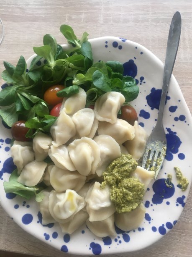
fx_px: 214
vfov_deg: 61.7
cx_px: 96
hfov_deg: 48.2
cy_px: 128
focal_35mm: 29
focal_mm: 4.15
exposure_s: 1/33
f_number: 2.2
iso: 100
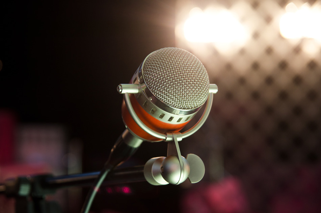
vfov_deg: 13.0
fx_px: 934
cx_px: 160
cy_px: 106
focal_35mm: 105
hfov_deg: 19.5
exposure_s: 1/8
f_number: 5
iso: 400
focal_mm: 70
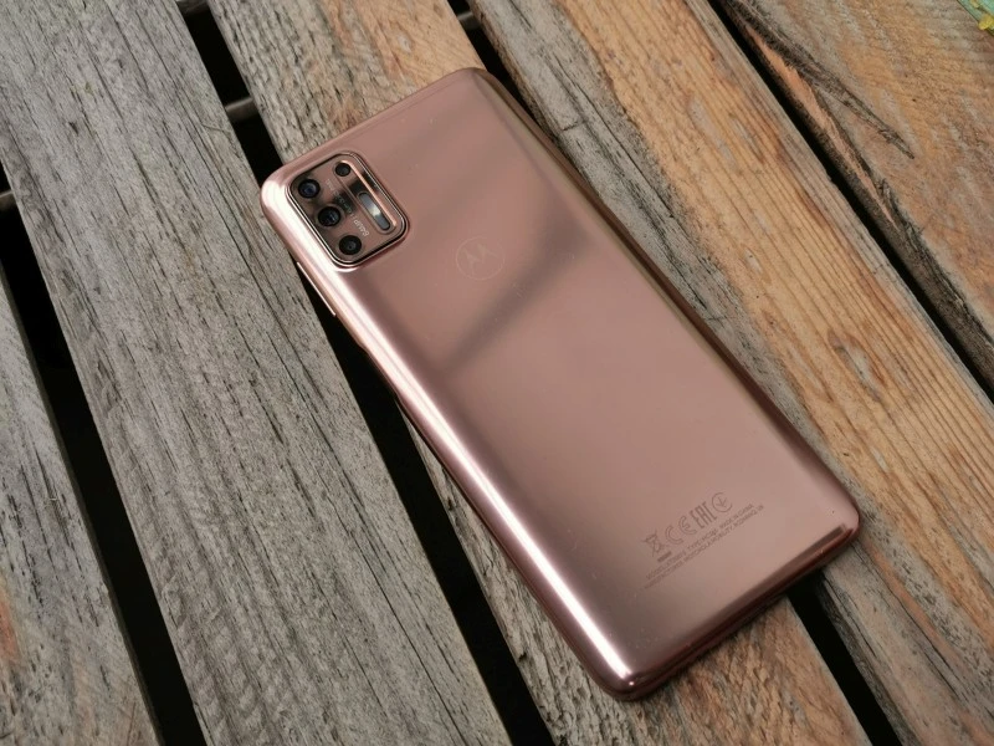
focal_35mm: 41
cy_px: 373
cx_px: 497
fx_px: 1177
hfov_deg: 45.8
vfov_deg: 35.1
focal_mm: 5.56
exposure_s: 1/100
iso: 50
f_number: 1.6
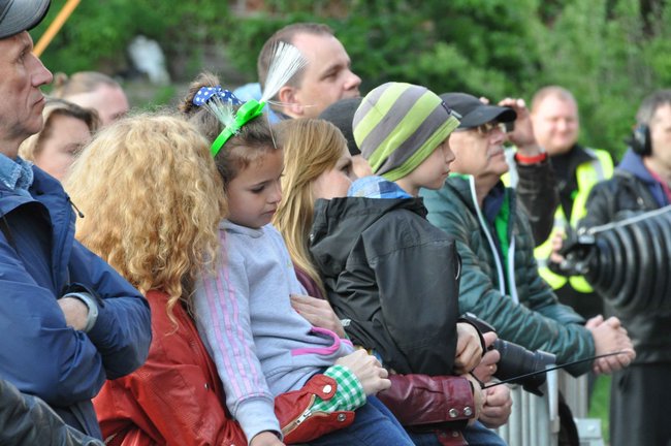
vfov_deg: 4.6
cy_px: 223
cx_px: 336
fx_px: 5586
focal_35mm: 300
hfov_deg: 6.9
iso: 1000
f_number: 11
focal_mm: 200
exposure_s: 1/50
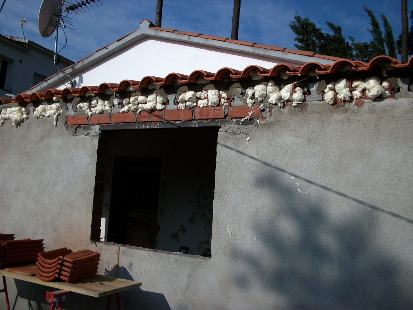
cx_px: 206
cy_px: 155
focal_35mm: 35
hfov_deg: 52.6
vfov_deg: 40.7
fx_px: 418
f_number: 8.8
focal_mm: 6.3
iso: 80
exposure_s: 1/500
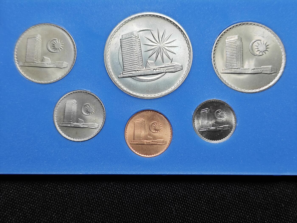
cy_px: 112
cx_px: 148
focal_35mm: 49
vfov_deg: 29.7
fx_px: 420
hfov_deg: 38.9
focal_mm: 5.84
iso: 80
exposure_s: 1/99.8
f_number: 1.6
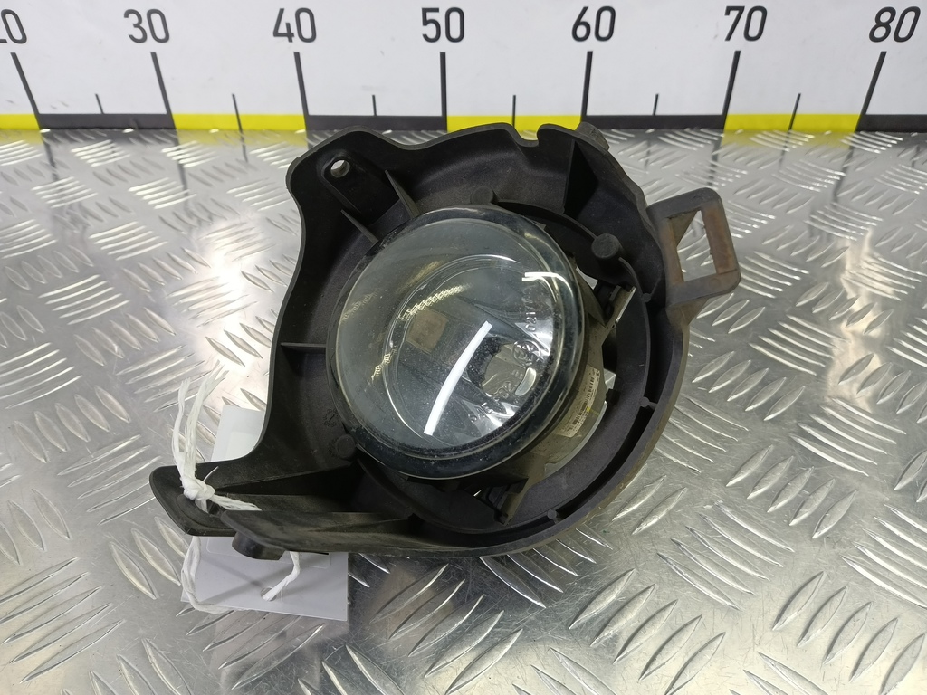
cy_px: 348
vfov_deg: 58.9
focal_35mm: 23
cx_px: 464
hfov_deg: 73.9
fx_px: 616
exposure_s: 1/50
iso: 146
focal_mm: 4.11
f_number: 1.6
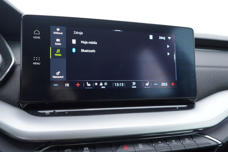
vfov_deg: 36.9
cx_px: 114
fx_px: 228
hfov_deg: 53.1
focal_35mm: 36
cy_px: 76
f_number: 2.8
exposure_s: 1/40
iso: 160
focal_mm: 24
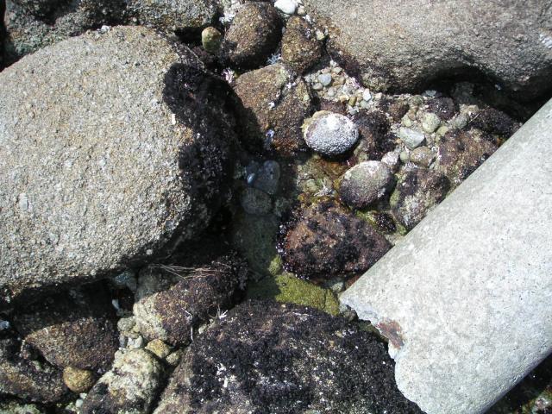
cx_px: 276
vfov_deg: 37.7
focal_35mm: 38
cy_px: 207
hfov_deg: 49.0
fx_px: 606
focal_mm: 6
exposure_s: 1/750
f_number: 2.8
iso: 50
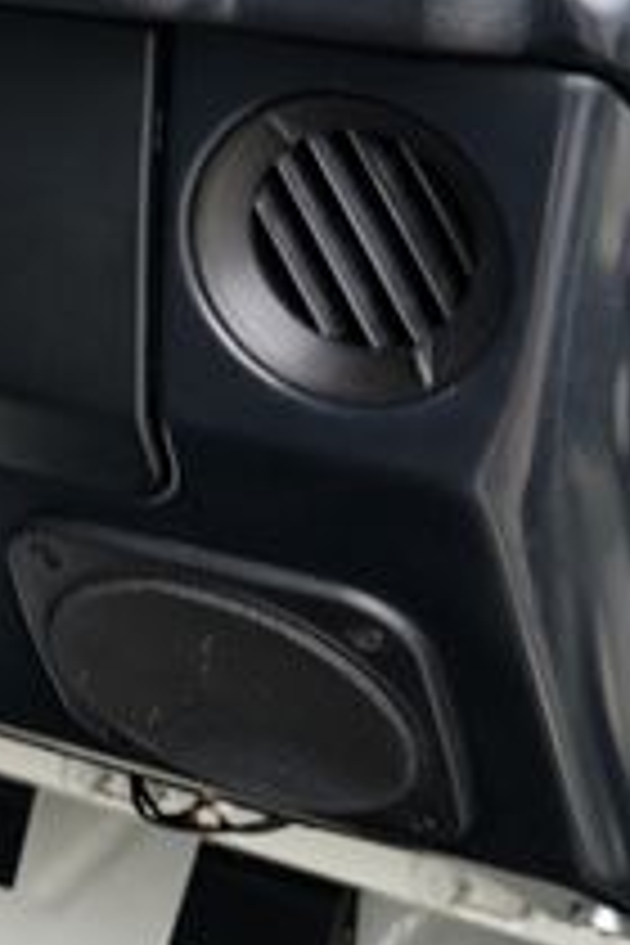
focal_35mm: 117
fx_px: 3071
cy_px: 83
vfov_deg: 17.2
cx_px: -981
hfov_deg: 10.0
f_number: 4
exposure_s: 1/60
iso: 160
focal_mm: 24
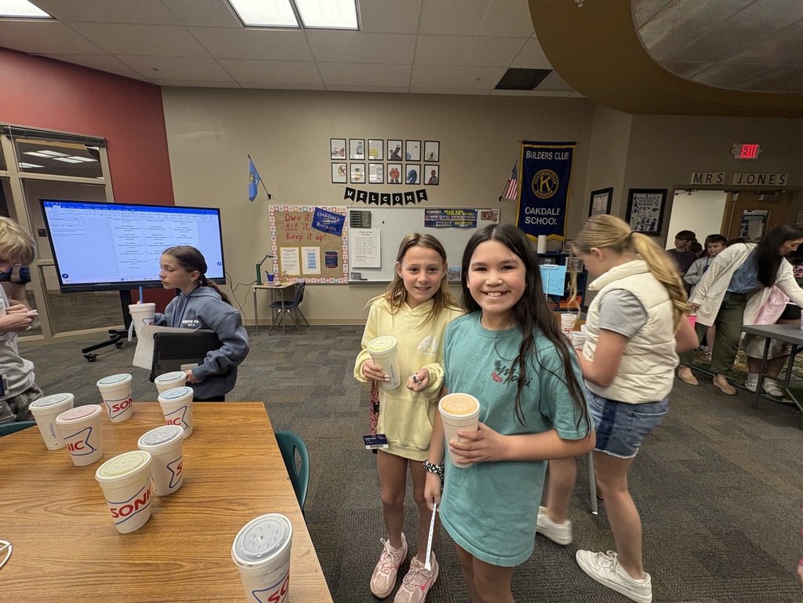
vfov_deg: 85.7
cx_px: 402
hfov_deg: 102.1
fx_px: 325
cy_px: 302
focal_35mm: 14
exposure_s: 1/60
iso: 200
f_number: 2.2
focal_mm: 2.22
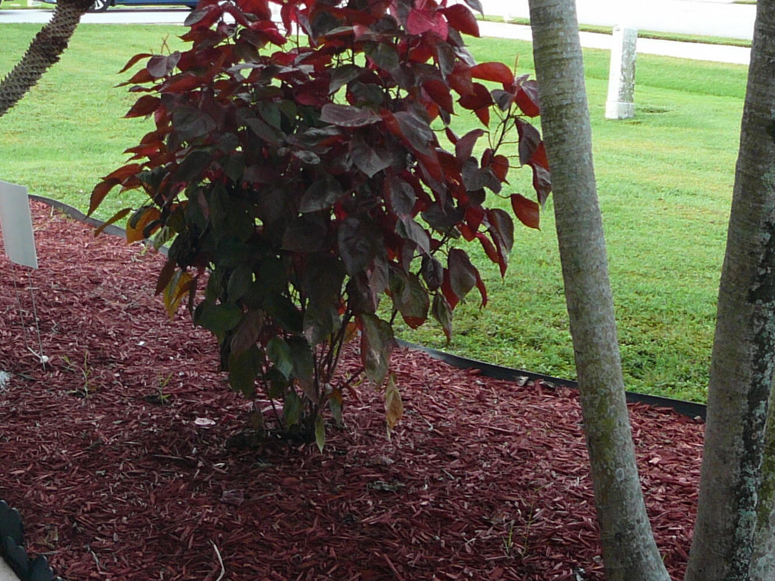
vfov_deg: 21.2
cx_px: 223
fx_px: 1522
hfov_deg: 28.3
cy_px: 71
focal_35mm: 68
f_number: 2.8
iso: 80
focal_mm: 5.2
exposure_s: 1/200
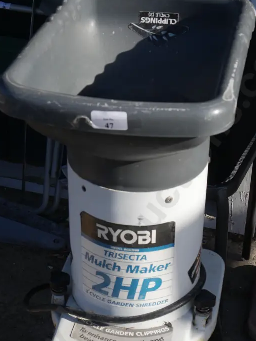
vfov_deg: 24.0
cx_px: 154
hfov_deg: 18.2
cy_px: 213
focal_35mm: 81
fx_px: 798
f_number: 9
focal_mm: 27
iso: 200
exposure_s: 1/320
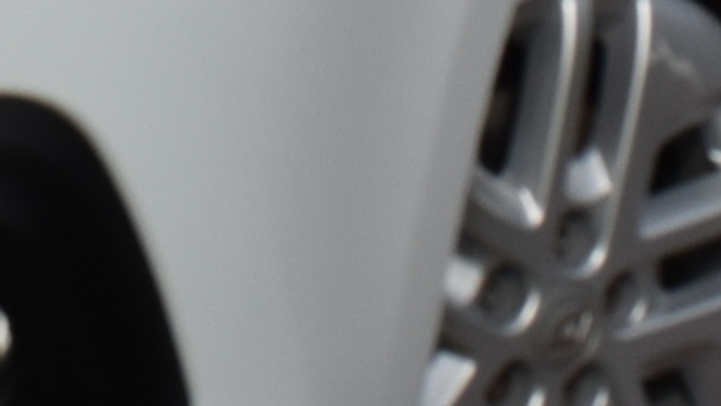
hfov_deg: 7.7
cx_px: -74
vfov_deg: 4.2
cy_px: -806
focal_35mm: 277
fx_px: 5296
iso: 200
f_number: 10
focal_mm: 23
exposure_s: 1/400
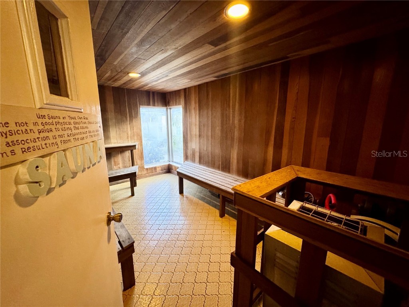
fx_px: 165
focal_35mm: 14
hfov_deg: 102.1
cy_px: 154
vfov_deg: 85.7
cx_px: 204
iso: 400
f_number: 2.2
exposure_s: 1/60
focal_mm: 2.22
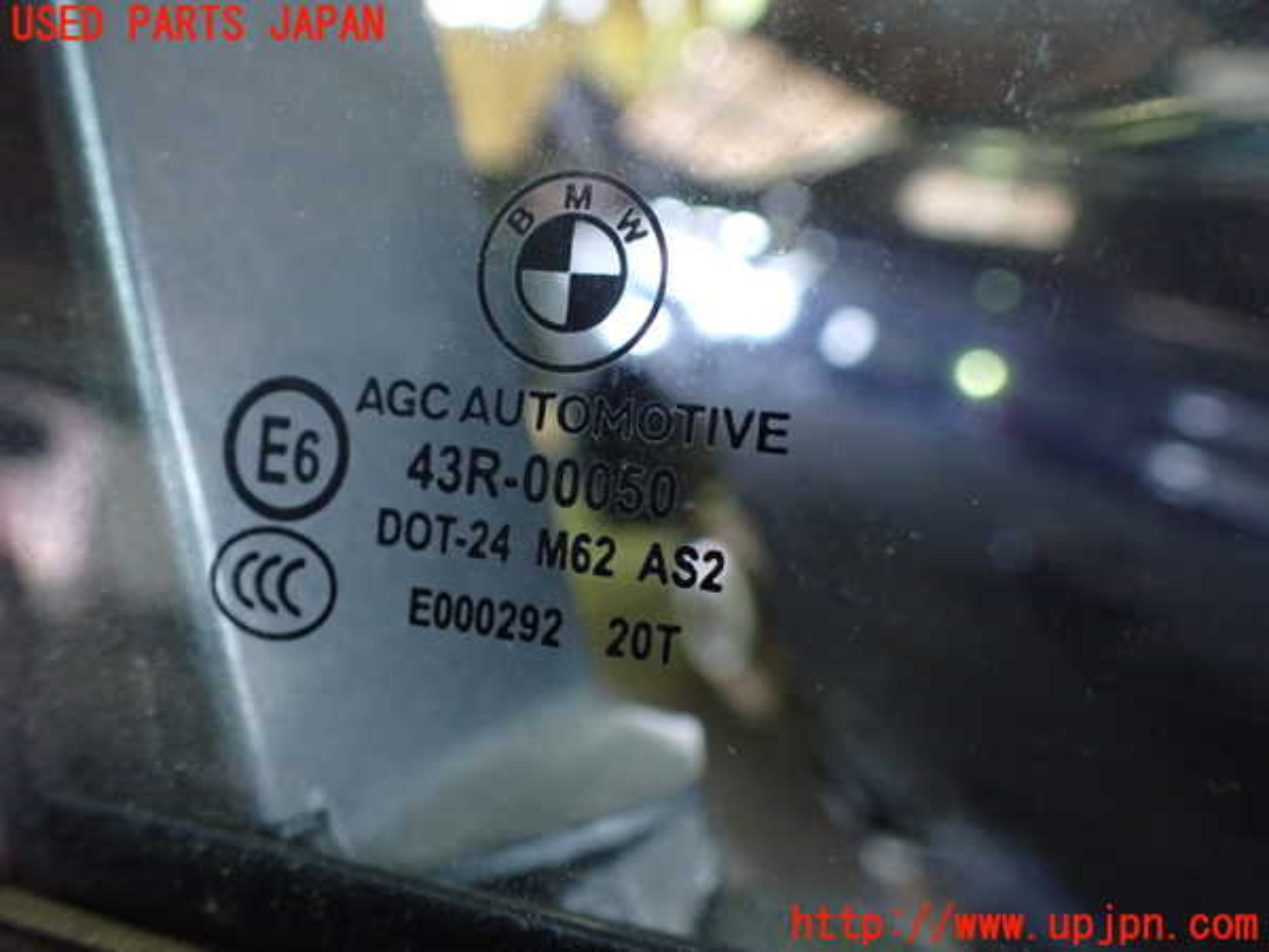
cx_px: 634
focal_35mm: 30
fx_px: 1100
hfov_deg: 60.0
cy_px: 476
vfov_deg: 46.8
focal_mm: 5.4
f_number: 2.3
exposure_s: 1/40
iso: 800
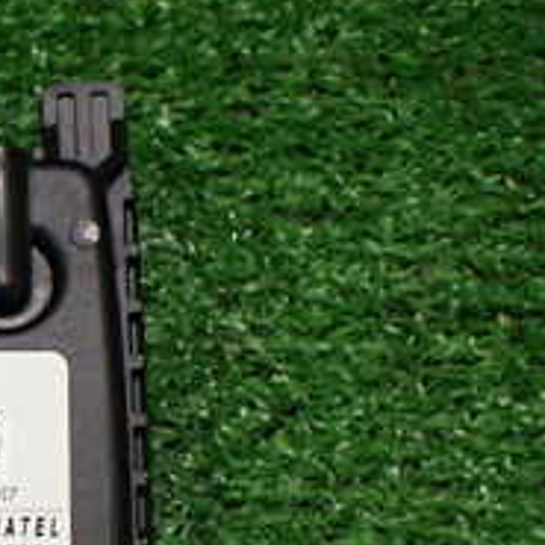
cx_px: -242
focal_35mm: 86
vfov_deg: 20.0
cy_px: 433
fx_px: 1532
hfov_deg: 18.2
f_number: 2.3
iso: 640
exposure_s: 1/125
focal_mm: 5.4
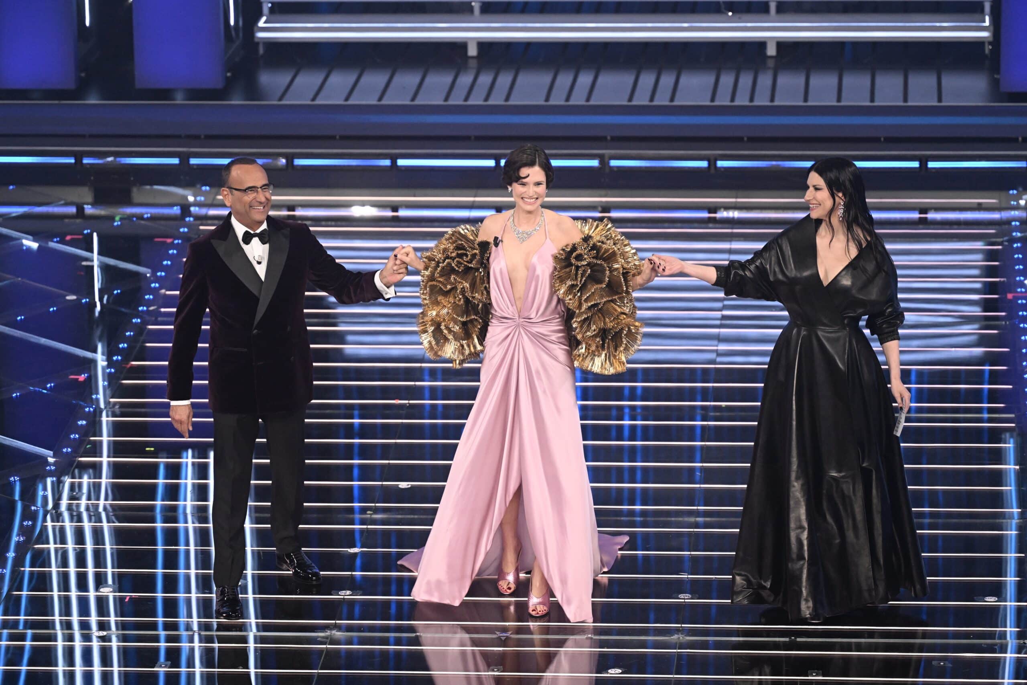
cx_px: 514
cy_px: 342
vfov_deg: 8.1
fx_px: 4849
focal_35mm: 170
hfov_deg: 12.1
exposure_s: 1/320
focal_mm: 170
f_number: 4
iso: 4000
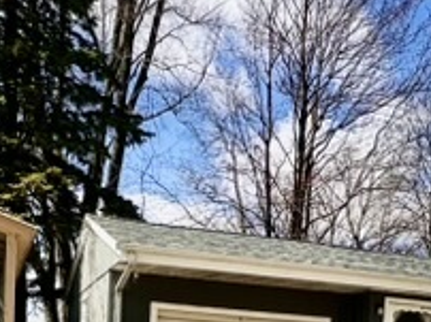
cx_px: 294
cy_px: 476
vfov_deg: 18.4
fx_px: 883
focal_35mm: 71
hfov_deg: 27.2
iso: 50
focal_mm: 2.22
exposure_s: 1/2618
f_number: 2.2
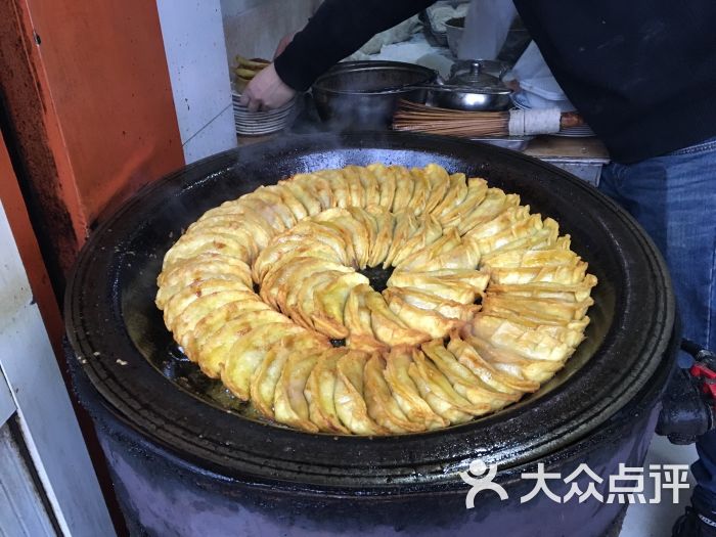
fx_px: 600
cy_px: 268
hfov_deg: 61.7
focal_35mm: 29
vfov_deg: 48.2
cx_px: 358
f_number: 2.2
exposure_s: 1/17
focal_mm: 4.15
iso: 200
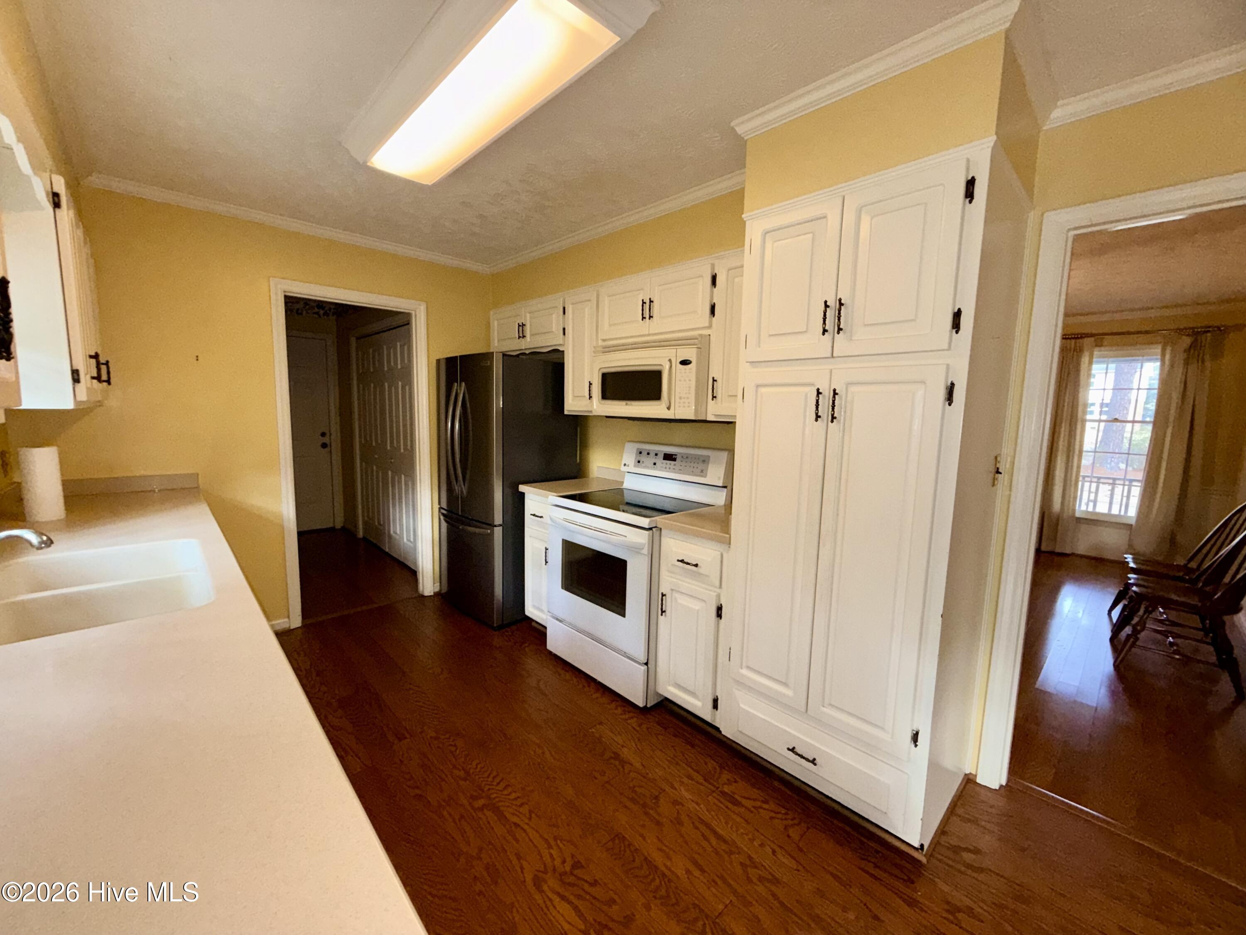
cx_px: 623
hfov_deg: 102.1
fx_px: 504
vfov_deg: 85.7
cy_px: 468
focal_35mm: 14
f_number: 2.2
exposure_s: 1/60
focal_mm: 2.22
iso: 125
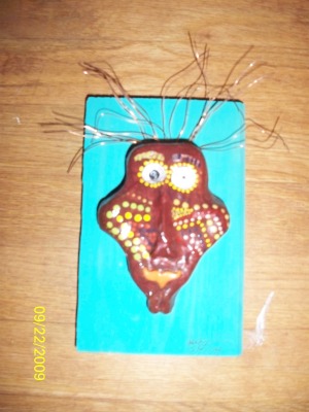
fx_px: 440
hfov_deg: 38.7
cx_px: 154
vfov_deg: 50.1
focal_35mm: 37
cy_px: 206
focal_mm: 7.9
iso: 400
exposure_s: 1/30
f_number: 3.4
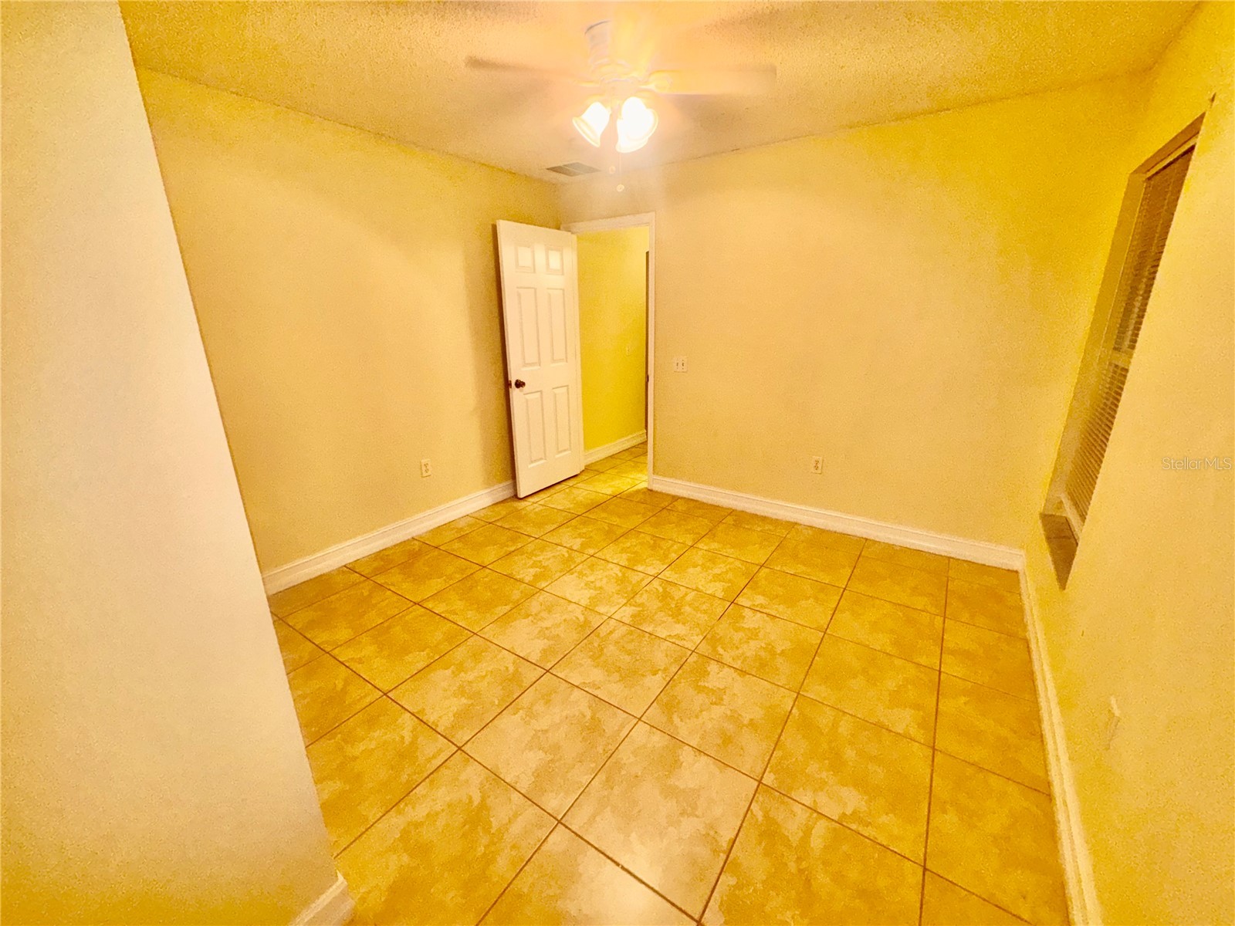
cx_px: 618
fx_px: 499
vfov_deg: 85.7
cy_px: 463
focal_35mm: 14
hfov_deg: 102.1
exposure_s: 1/60
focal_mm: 2.22
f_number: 2.2
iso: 125
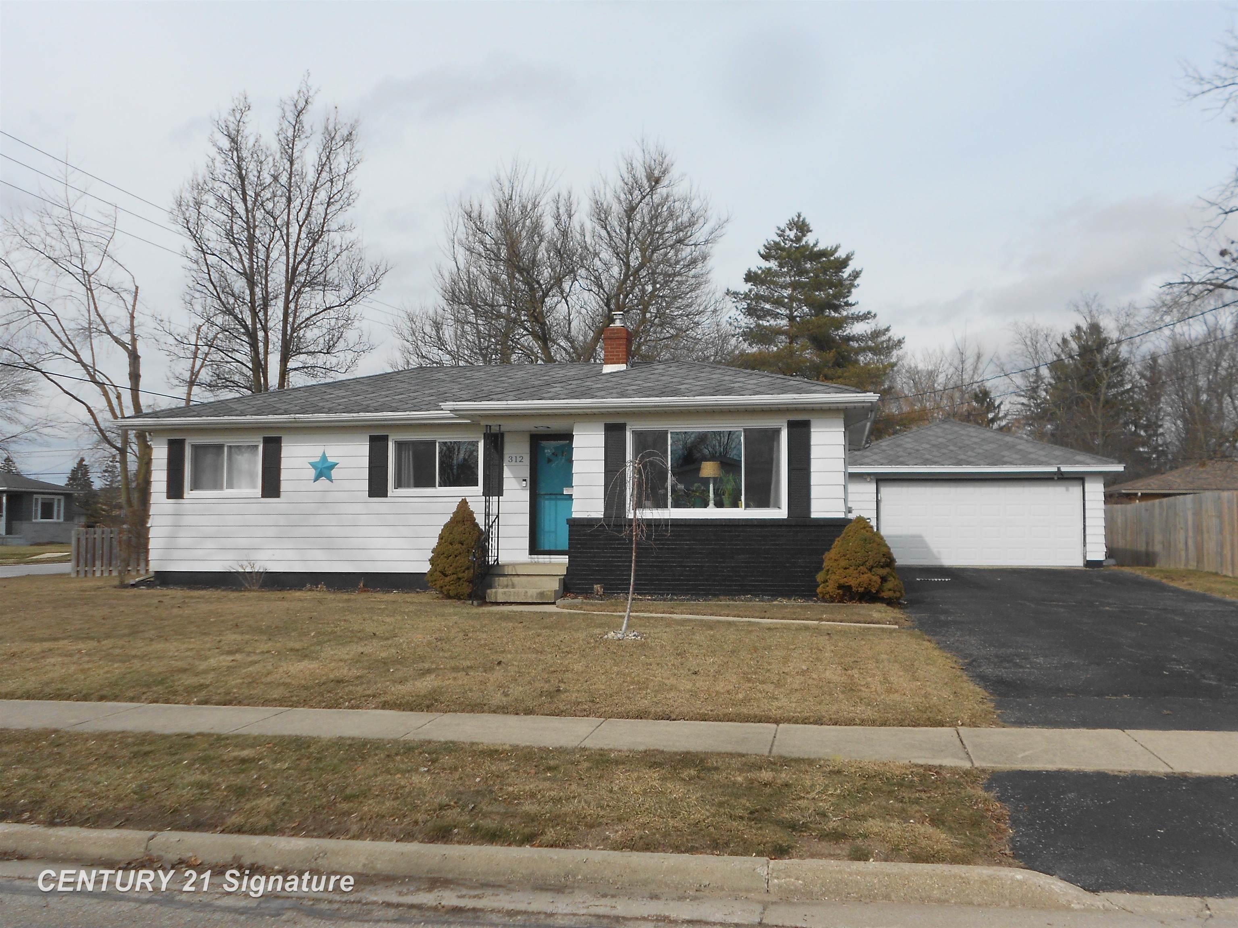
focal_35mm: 32
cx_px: 619
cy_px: 464
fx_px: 1144
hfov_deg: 56.8
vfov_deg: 44.2
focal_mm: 5.8
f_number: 3.6
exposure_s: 1/1000
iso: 80
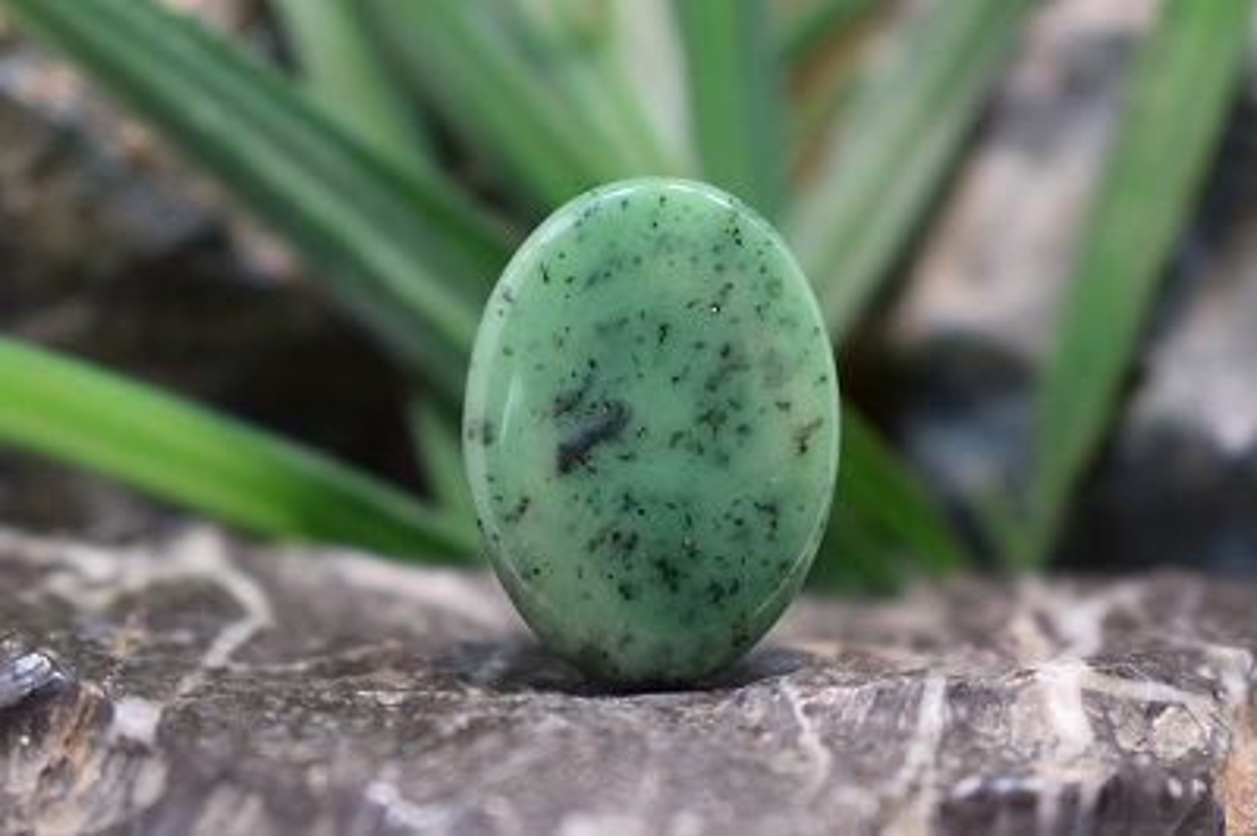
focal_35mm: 82
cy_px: 418
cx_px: 628
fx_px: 2878
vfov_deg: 16.5
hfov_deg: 24.6
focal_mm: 55
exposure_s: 1/80
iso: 400
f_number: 5.6
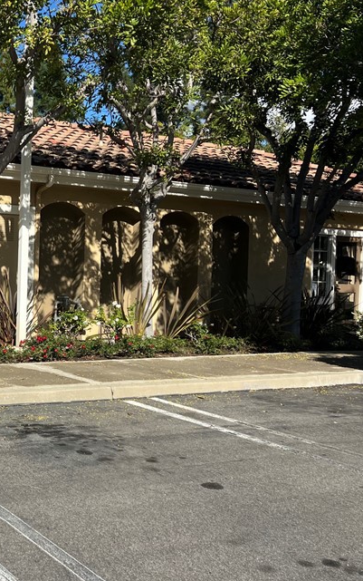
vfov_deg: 45.2
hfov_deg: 26.0
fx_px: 696
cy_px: 310
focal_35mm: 44
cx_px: -78
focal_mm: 5.7
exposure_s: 1/4630
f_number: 1.5
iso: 50
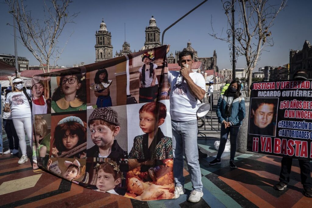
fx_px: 234
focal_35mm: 27
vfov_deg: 47.9
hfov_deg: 67.4
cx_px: 156
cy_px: 104
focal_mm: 18
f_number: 13
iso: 50
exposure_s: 1/60
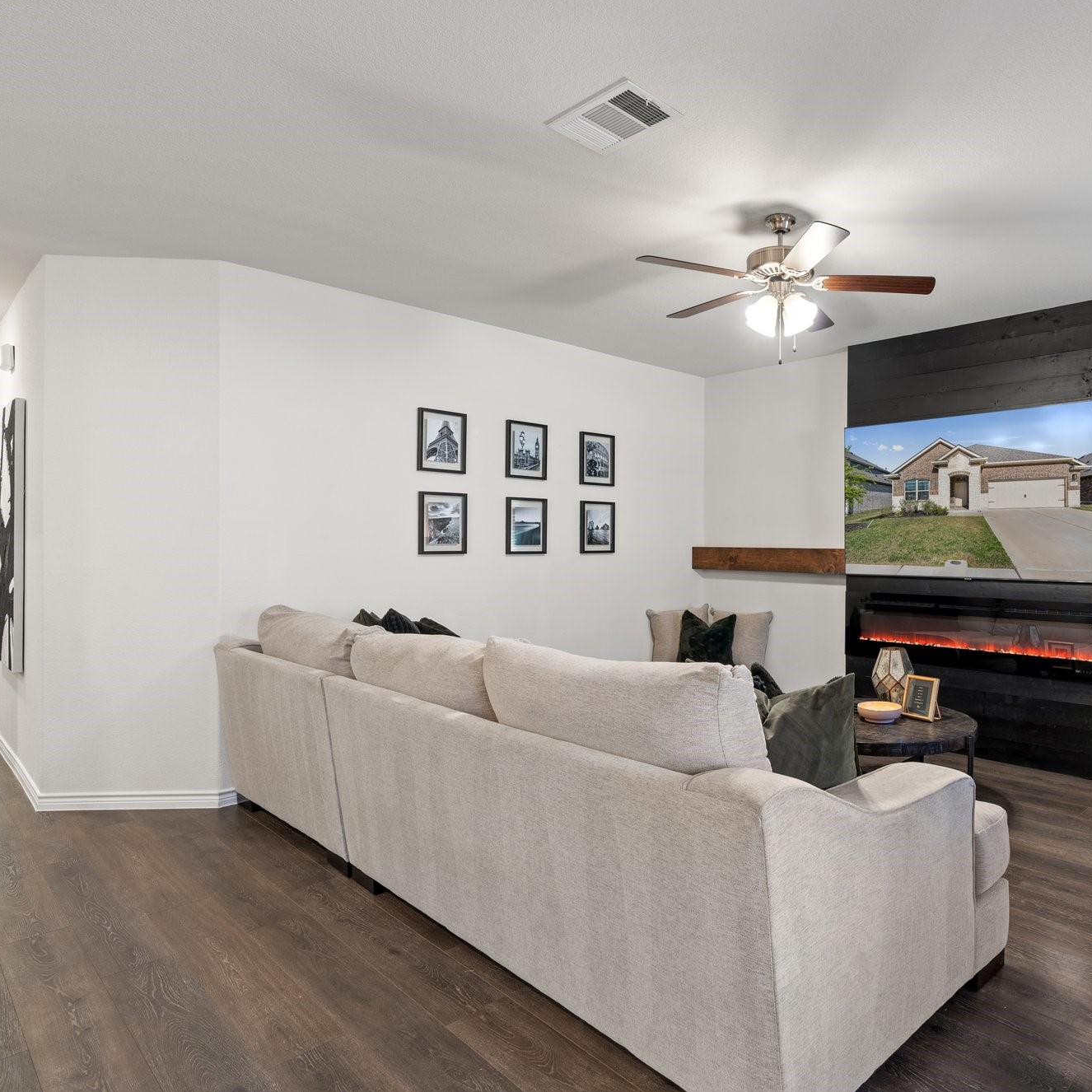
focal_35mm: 21
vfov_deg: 72.1
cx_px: 745
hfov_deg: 69.7
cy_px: 532
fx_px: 749
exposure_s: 3.2
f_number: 8
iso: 200
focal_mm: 16
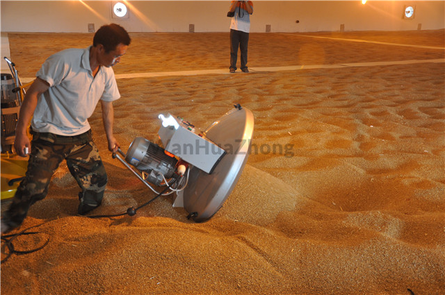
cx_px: 222
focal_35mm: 38
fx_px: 463
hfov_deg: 51.3
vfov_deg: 35.4
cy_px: 148
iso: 720
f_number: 4
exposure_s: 1/15
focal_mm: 25
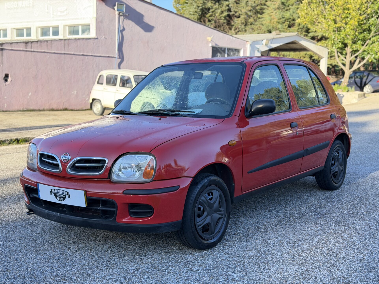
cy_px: 142
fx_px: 526
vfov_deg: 30.3
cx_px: 190
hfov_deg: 39.7
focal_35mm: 48
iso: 100
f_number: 1.78
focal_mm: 6.76
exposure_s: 1/523
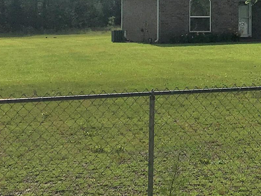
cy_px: 13
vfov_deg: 13.5
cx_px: 335
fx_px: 822
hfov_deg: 17.0
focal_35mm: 109
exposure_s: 1/5128
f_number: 2.2
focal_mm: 4.15
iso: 25
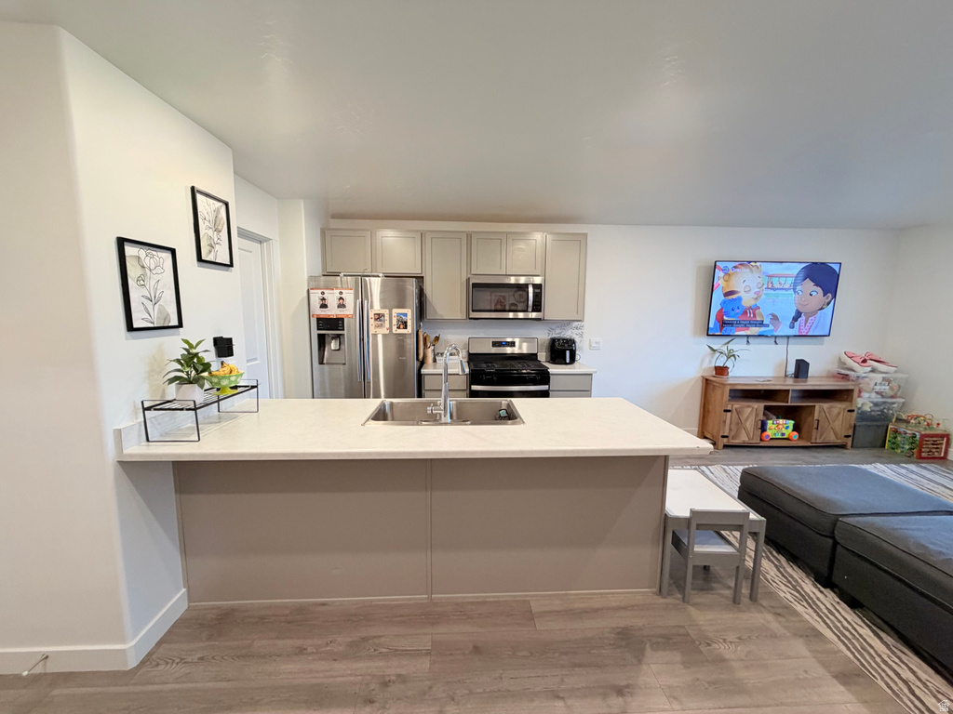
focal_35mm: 14
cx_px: 476
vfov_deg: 85.7
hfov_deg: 102.1
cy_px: 357
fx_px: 385
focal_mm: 2.22
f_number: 2.2
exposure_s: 1/60
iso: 200
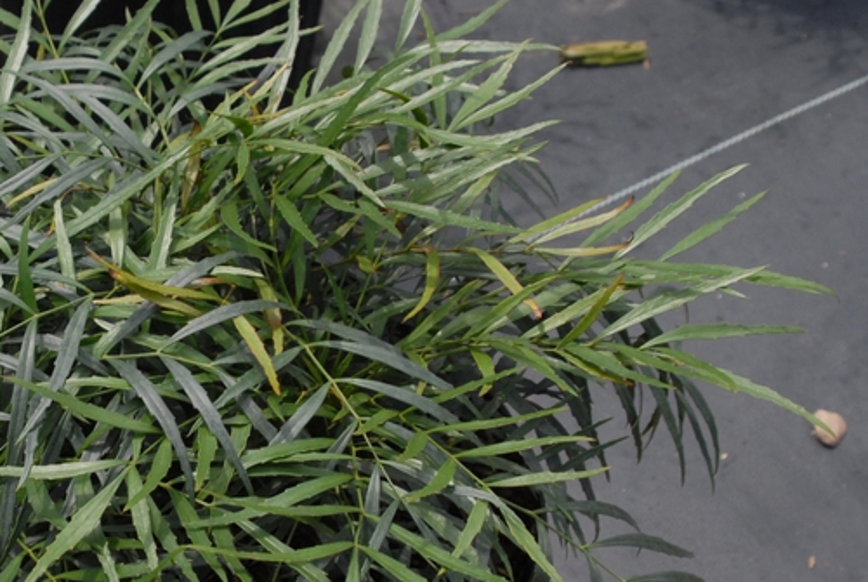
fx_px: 2077
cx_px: 95
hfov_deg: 23.0
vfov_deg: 15.9
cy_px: 348
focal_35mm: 86
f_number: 7.1
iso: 400
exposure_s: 1/200
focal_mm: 28
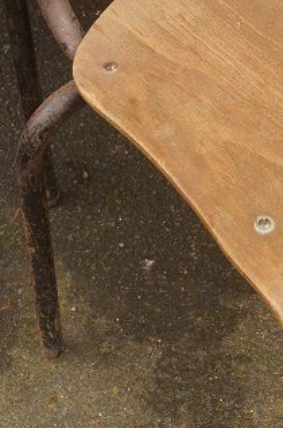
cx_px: 286
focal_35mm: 121
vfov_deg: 16.7
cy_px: 28
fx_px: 1433
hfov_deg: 11.2
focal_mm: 26
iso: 160
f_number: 5.6
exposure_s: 1/60
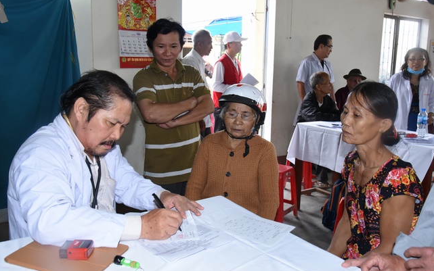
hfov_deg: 61.2
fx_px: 367
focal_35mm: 31
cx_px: 218
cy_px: 134
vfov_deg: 40.6
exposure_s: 1/100
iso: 1800
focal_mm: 30
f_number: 6.3
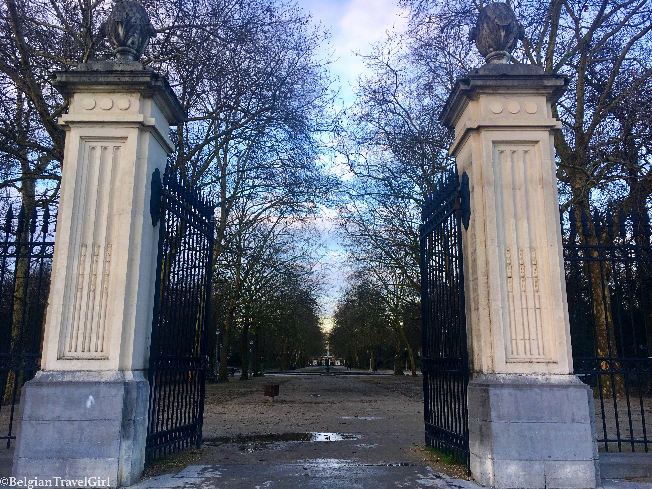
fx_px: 546
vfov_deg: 48.2
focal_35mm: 29
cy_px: 244
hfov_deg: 61.7
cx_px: 326
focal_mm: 4.15
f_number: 2.2
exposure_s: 1/100
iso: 25
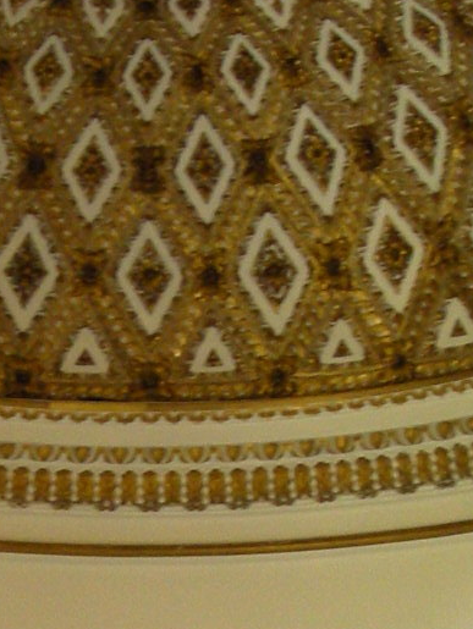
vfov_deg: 12.6
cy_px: 872
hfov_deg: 9.8
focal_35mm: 151
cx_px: 104
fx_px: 2748
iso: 148
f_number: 3.2
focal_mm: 6.3
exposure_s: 1/30
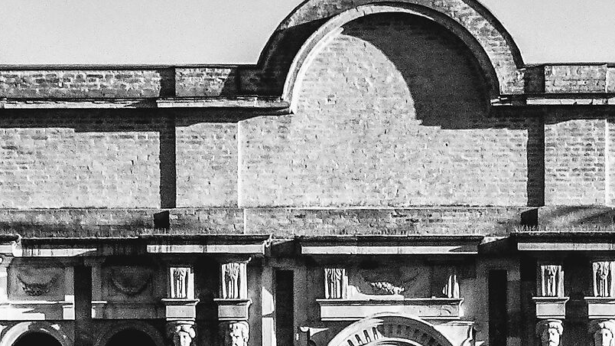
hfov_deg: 8.8
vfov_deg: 4.9
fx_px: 3978
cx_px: 397
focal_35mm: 244
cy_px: 723
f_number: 7.1
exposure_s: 1/320
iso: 200
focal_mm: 12.87
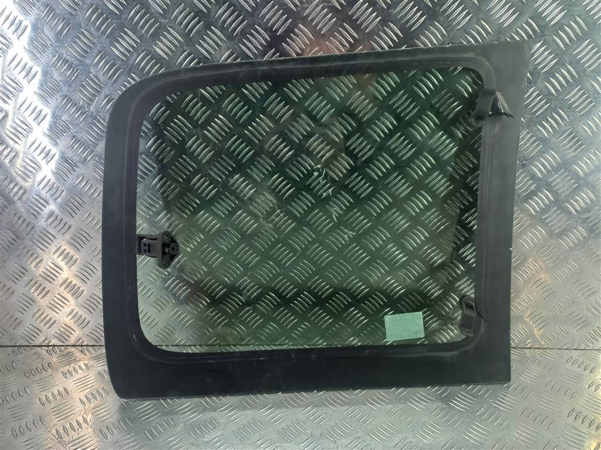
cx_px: 300
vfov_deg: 54.9
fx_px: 434
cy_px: 225
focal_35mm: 25
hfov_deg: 69.4
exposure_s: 1/50
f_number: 1.8
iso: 80
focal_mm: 4.6
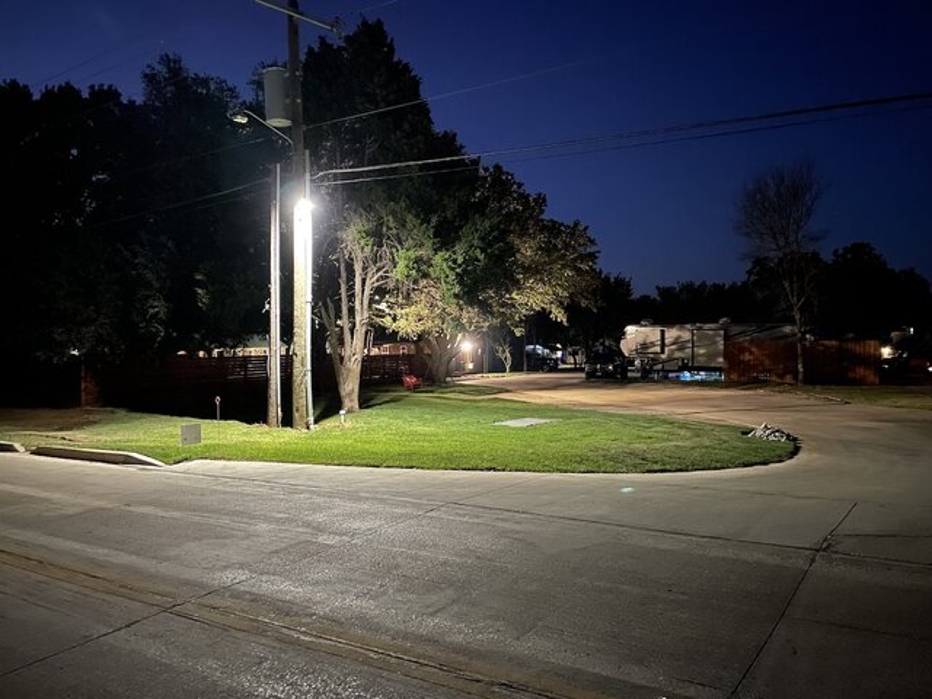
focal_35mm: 26
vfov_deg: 53.1
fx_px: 700
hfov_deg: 67.3
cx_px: 466
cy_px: 350
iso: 1000
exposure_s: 1/7
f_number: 1.6
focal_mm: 4.2
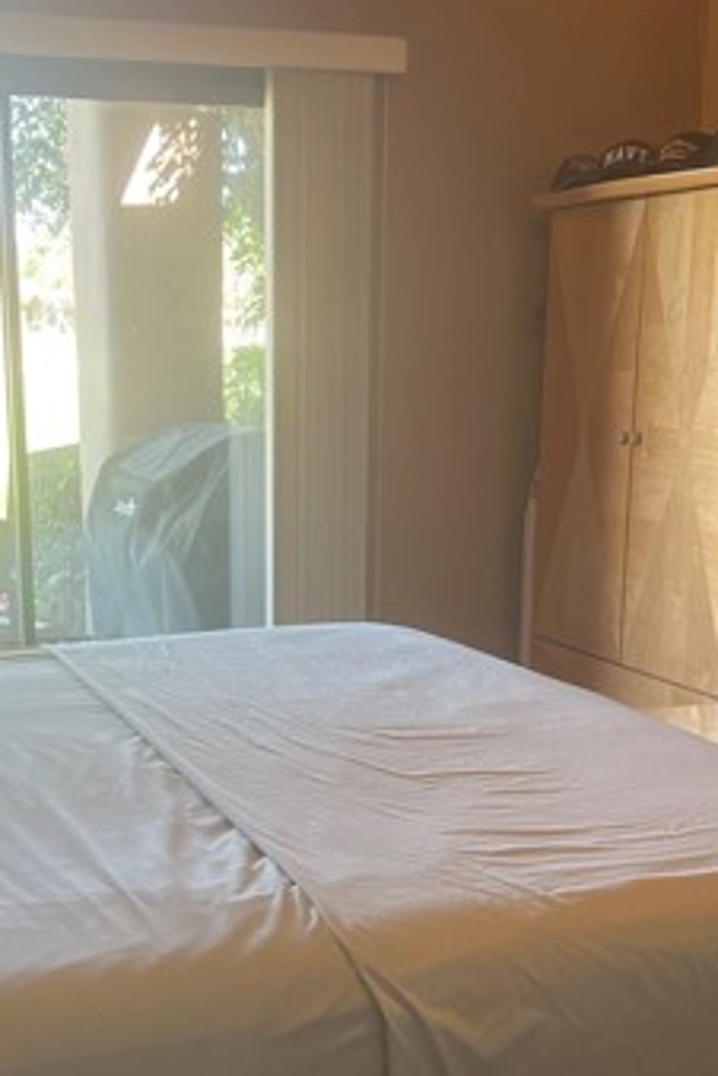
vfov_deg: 38.6
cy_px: 676
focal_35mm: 51
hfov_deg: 26.4
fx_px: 1526
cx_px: 254
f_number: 1.5
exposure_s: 1/120
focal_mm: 5.7
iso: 100
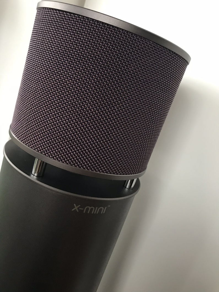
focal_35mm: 28
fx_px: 236
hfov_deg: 49.7
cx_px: 110
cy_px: 146
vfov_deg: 63.4
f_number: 1.8
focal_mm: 3.99
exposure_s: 1/17
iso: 64
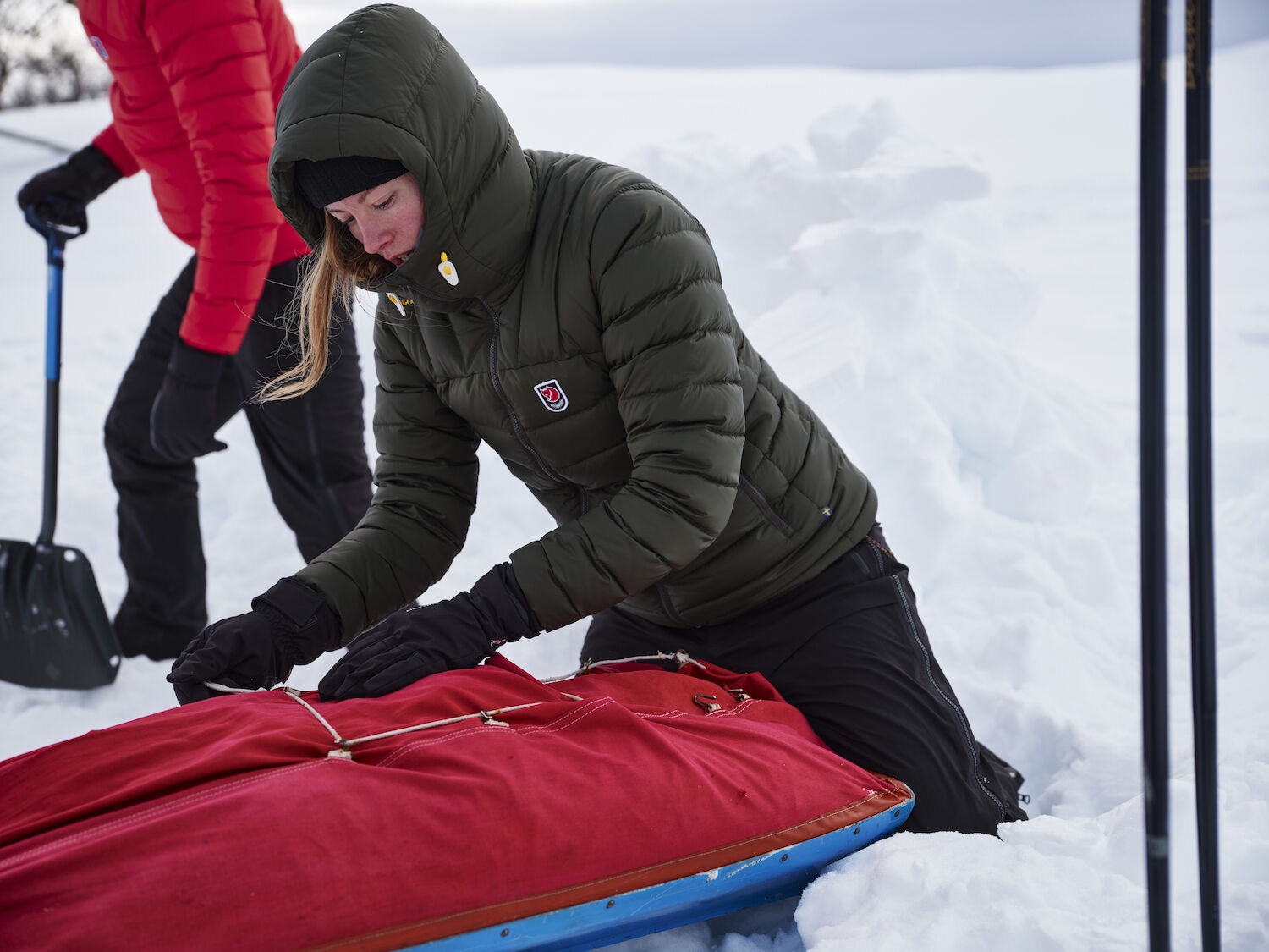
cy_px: 476
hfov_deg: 37.5
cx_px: 634
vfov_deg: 28.6
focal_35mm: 51
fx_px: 1870
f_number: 4
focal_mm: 64
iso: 100
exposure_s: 1/640
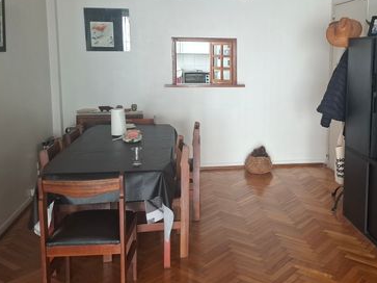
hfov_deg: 48.2
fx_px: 414
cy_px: 103
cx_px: 249
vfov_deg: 37.4
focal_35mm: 38
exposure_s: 1/30
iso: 320
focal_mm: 5.54
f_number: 1.8
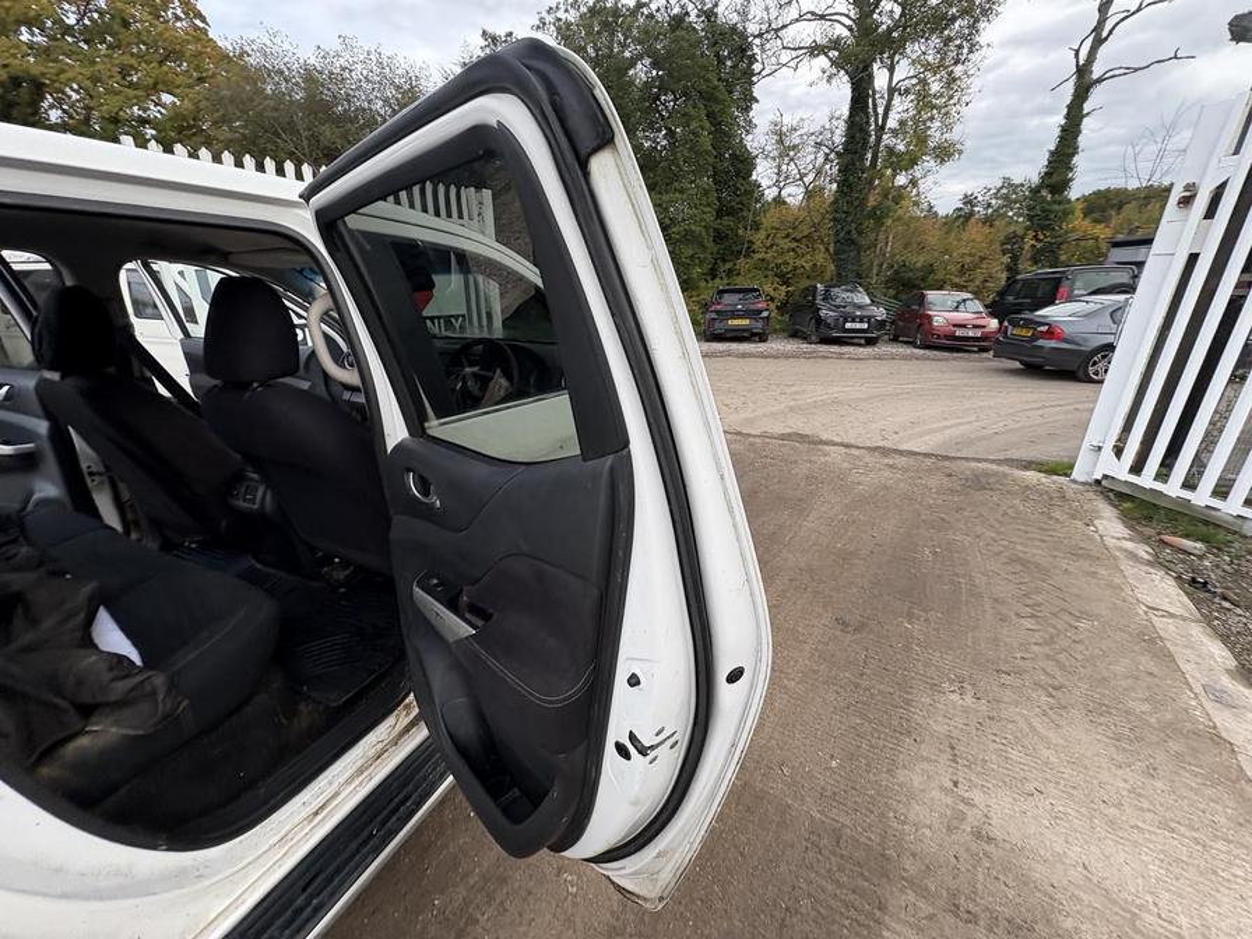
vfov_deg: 85.7
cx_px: 626
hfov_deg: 102.1
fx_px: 506
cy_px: 470
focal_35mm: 14
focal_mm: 2.22
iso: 50
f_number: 2.2
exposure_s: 1/228
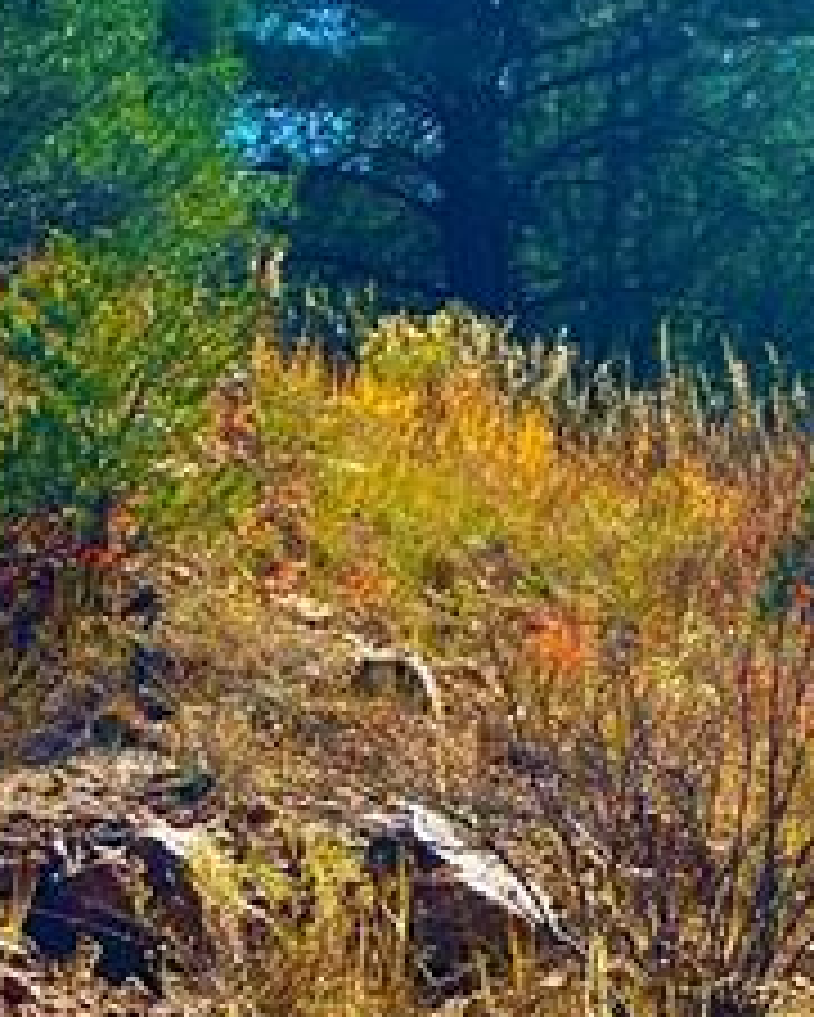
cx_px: 1588
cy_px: 214
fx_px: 3461
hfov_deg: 12.0
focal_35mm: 115
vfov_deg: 16.6
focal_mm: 5.7
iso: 50
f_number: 1.5
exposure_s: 1/4274
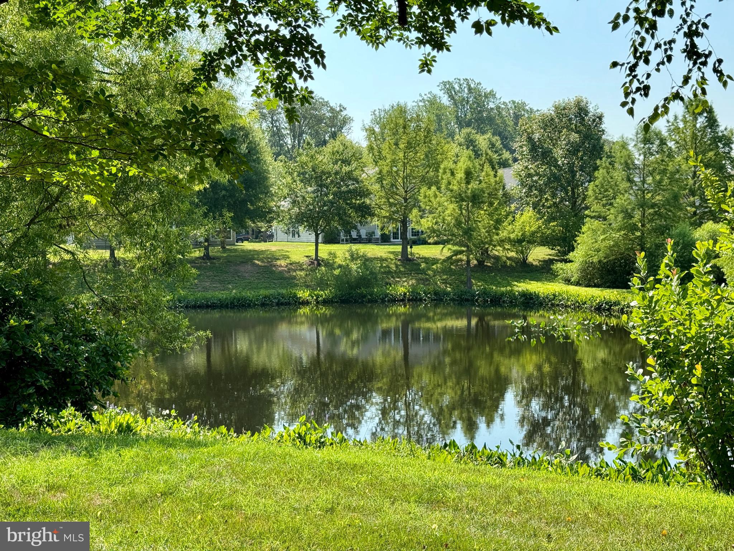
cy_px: 276
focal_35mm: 48
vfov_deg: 30.3
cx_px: 367
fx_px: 1018
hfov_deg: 39.7
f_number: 1.78
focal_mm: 6.76
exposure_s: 1/1427
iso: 64
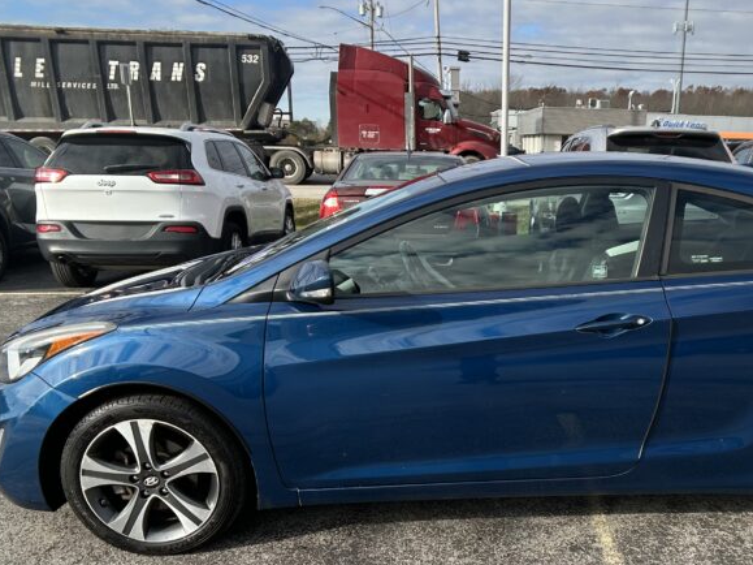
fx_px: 1000
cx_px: 505
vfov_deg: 31.2
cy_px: 385
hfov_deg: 40.7
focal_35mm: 46
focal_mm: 5.7
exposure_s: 1/1869
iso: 50
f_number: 1.5
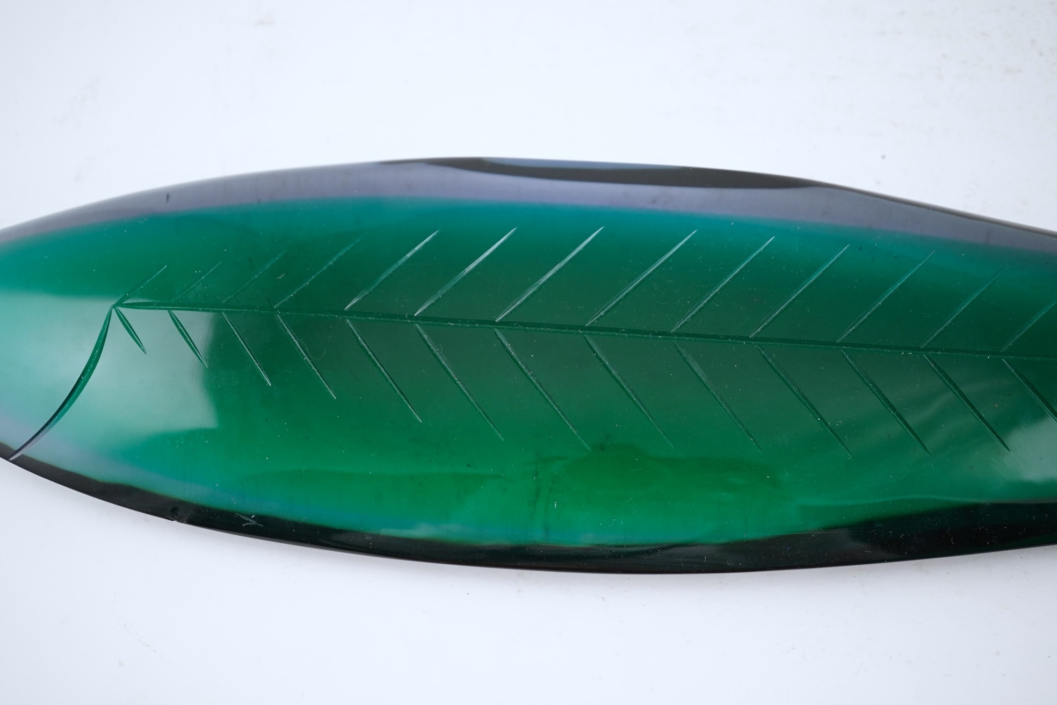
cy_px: 352
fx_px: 1321
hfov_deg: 43.6
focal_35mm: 45
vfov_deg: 29.9
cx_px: 528
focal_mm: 30
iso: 640
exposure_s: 1/60
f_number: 5
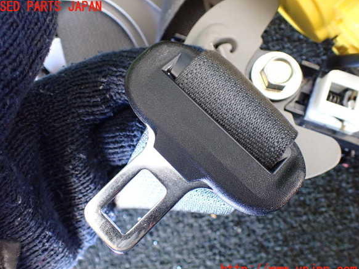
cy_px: 139
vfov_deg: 45.4
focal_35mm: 31
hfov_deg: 58.4
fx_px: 321
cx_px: 175
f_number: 2.3
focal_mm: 5.4
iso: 800
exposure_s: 1/30
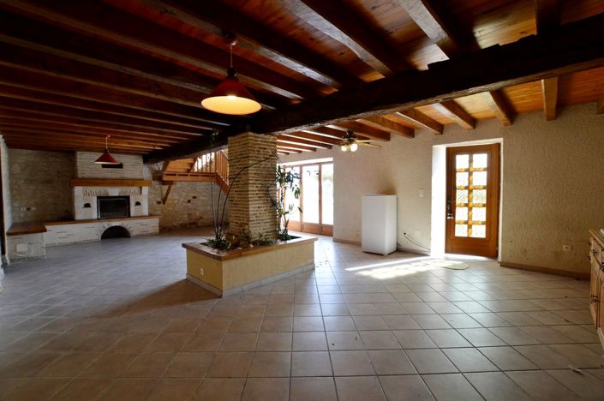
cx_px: 302
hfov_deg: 100.5
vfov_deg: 77.2
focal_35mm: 15
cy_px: 200
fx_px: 251
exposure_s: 1/100
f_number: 5
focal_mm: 10
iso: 400
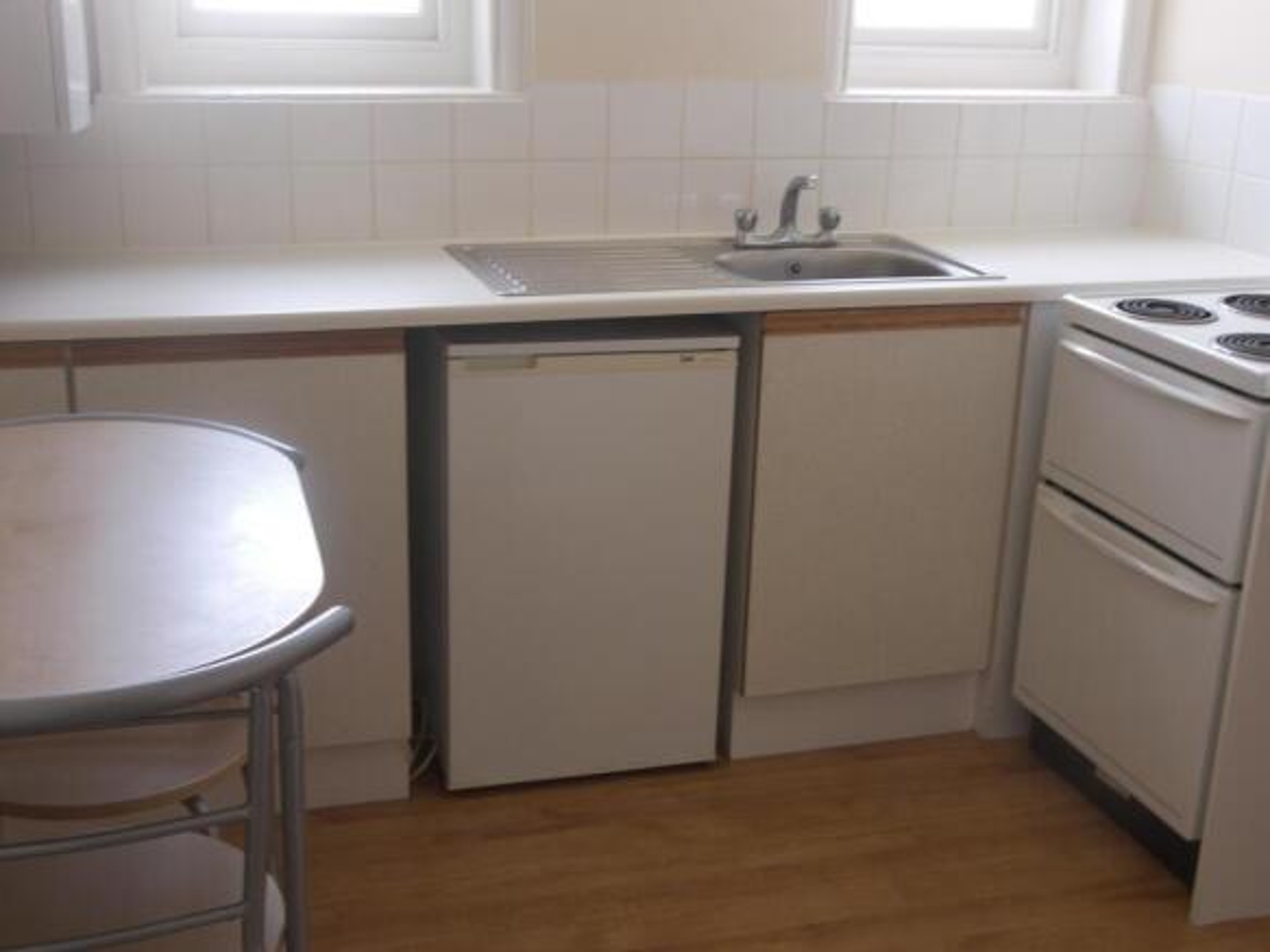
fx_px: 1651
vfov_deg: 32.2
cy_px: 476
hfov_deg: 42.1
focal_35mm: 45
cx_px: 635
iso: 50
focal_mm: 9.5
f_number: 3.6
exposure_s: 1/13
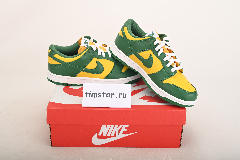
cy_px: 80
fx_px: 307
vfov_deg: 29.3
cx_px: 120
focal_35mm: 46
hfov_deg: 42.7
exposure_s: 1/200
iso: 100
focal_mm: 46
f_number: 11
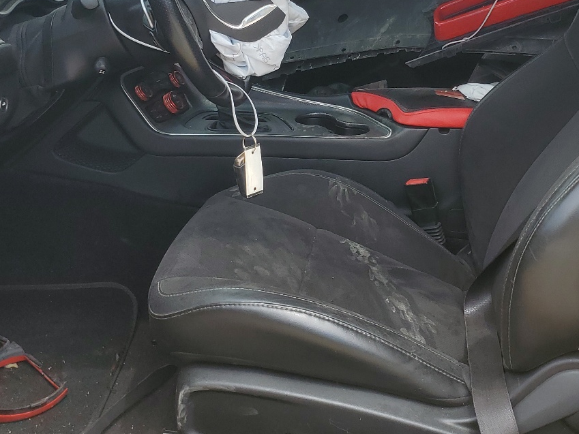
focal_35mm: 49
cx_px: 344
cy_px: 62
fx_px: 820
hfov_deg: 38.8
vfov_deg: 28.8
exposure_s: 1/1000
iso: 50
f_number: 1.5
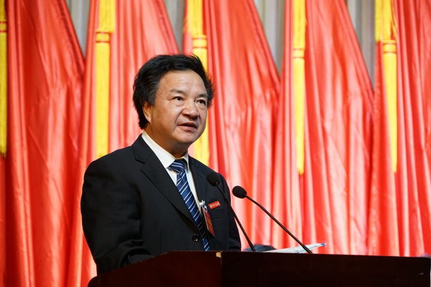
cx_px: 216
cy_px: 144
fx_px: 2167
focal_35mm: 181
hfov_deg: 11.4
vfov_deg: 7.6
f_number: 8
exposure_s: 1/100
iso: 5000
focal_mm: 181
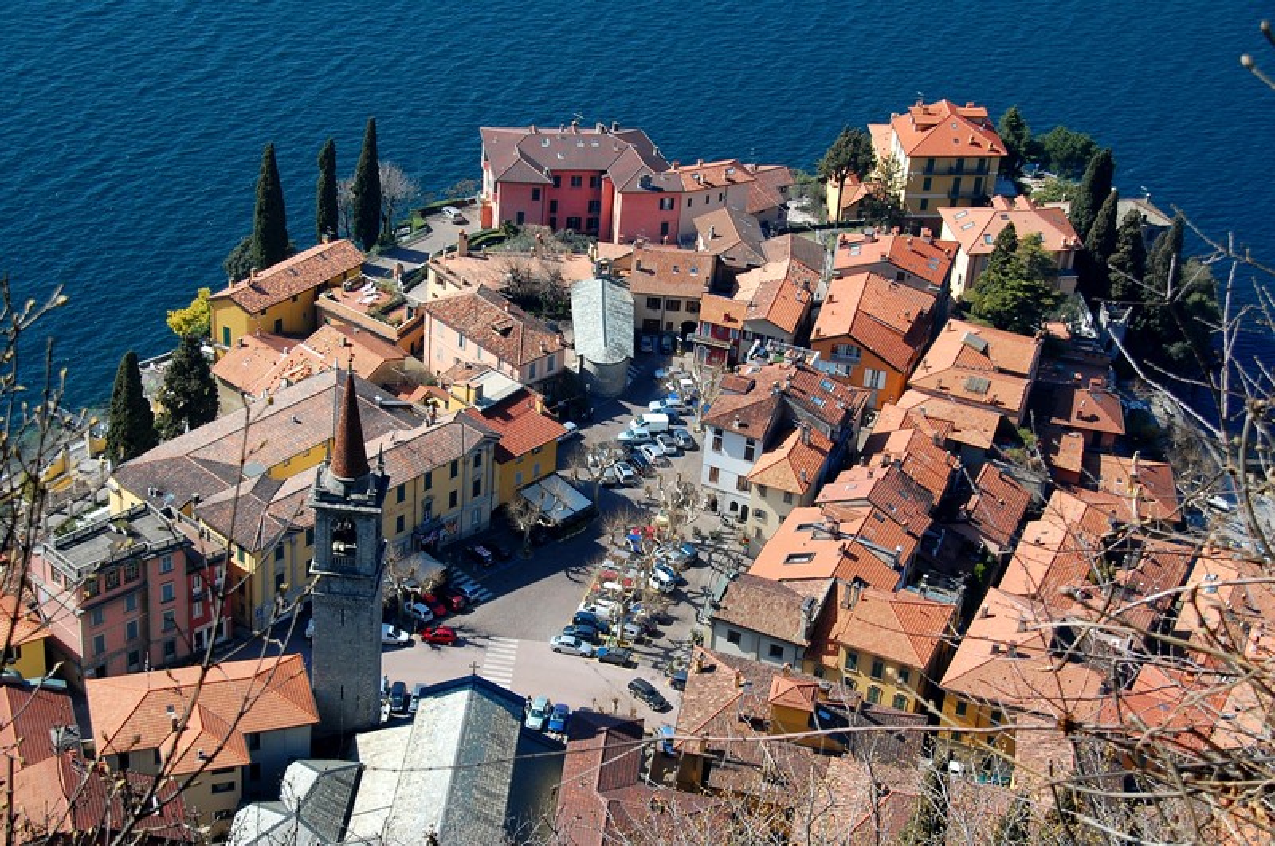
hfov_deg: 30.6
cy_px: 423
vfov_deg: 20.6
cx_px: 638
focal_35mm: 66
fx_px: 2334
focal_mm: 44
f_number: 9
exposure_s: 1/320
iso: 200
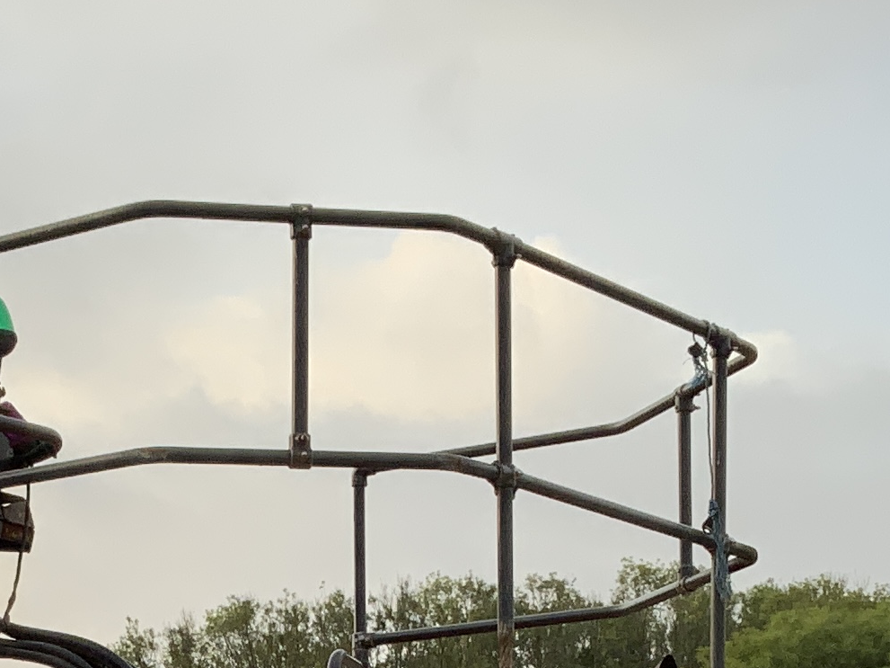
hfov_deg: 16.6
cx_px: 179
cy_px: 1041
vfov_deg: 11.9
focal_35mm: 118
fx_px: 3033
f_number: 1.8
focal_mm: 3
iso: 16
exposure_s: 1/247
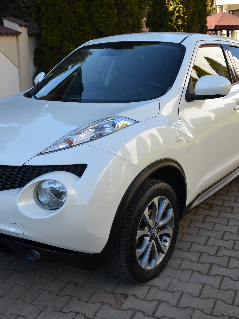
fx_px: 405
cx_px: 107
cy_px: 157
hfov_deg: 32.8
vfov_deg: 42.9
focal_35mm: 44
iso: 100
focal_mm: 20
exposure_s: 1/125
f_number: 5.6
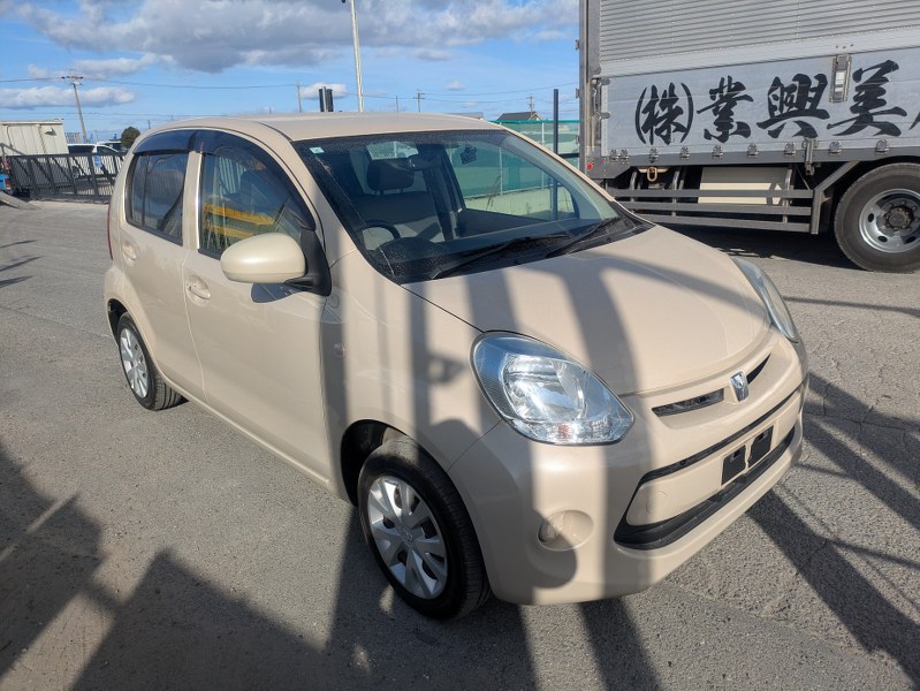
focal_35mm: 25
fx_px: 665
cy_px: 346
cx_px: 460
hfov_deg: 69.4
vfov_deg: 54.9
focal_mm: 5.43
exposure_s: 1/3953
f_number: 1.89
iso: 48
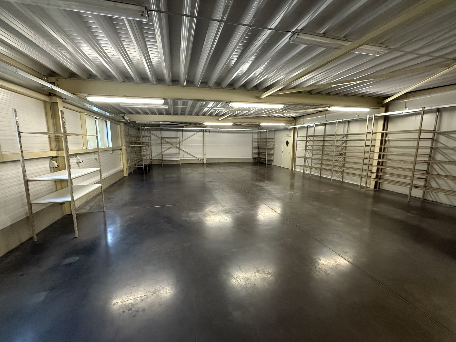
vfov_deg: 85.7
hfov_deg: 102.1
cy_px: 171
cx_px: 228
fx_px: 184
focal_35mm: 14
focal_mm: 2.22
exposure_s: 1/50
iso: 640
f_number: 2.2
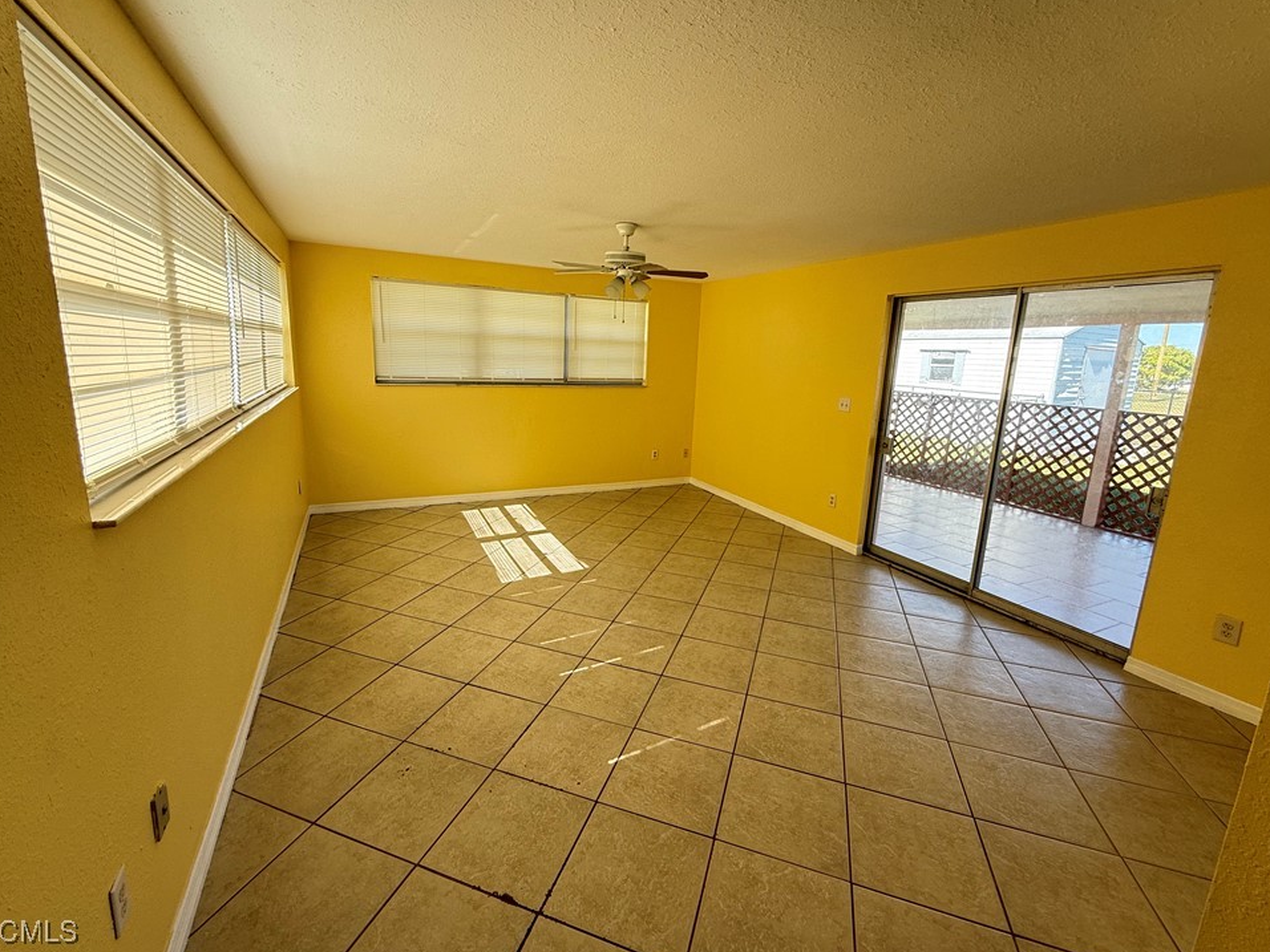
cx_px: 631
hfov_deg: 98.2
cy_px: 451
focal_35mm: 15
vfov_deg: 81.7
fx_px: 550
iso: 64
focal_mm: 2.22
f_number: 2.2
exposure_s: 1/169
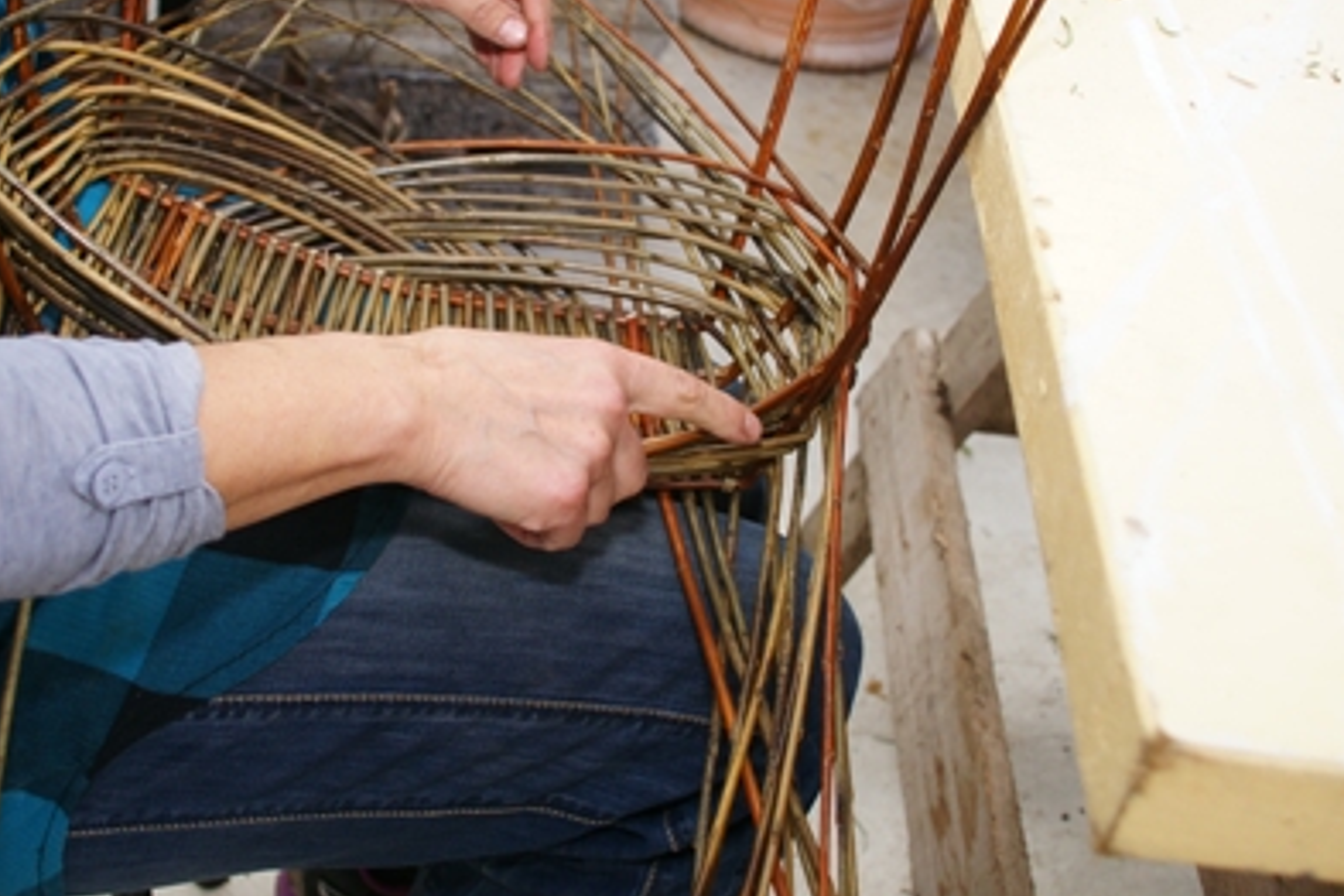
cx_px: 581
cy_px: 364
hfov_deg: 44.4
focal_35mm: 44
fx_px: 1643
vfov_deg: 30.4
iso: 200
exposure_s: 1/200
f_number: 3.5
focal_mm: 18
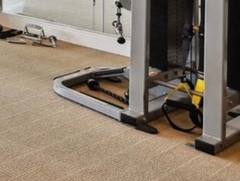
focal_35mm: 70
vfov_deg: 18.6
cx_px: -250
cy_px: -93
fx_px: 486
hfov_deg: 18.0
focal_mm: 14
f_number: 8
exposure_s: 1/100
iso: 400
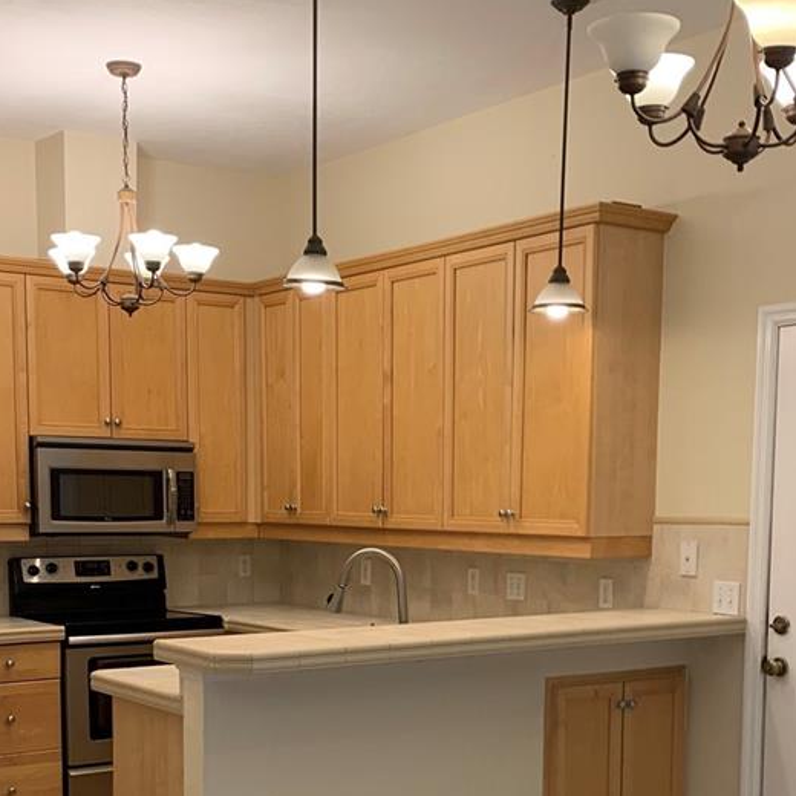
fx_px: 1379
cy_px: 644
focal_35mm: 53
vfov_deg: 31.3
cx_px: 392
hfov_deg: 32.2
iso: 50
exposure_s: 1/60
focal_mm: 4.25
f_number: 1.8
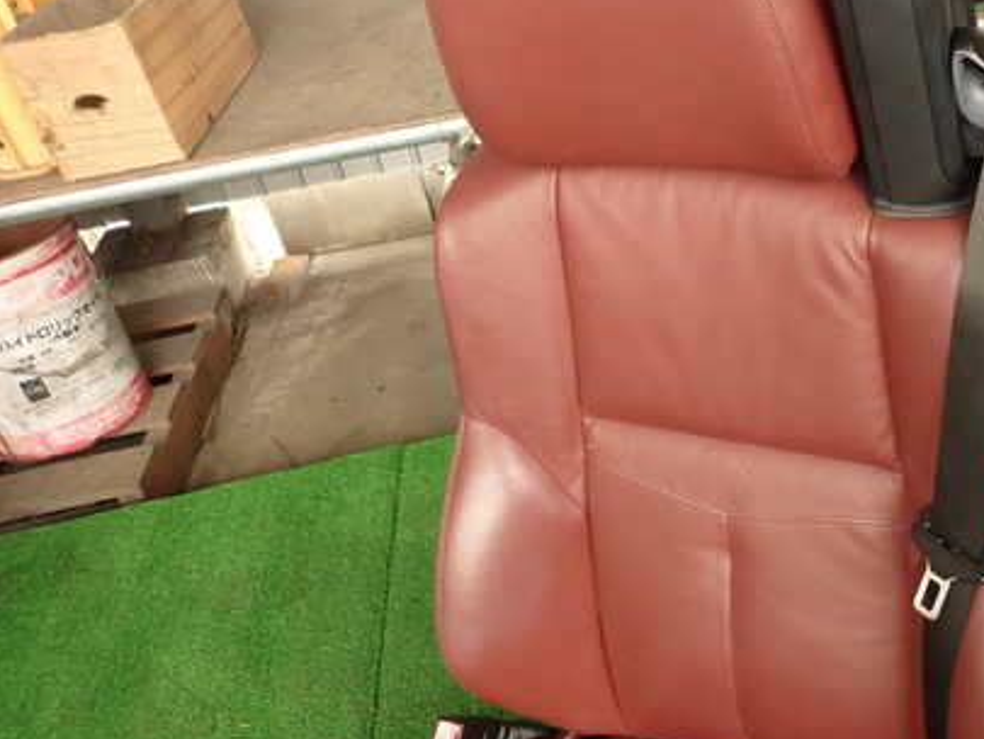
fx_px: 1052
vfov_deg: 38.7
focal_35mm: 37
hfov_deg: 48.4
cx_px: 726
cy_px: 340
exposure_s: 1/60
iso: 200
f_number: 2
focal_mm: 4.5
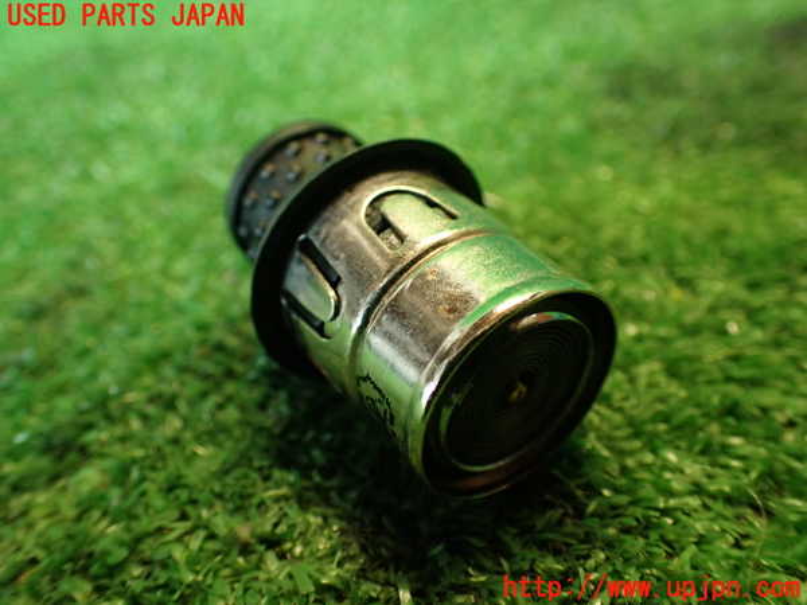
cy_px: 302
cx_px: 404
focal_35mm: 32
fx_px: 746
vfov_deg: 44.2
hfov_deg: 56.8
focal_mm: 5.79
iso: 400
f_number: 2.4
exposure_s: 1/30
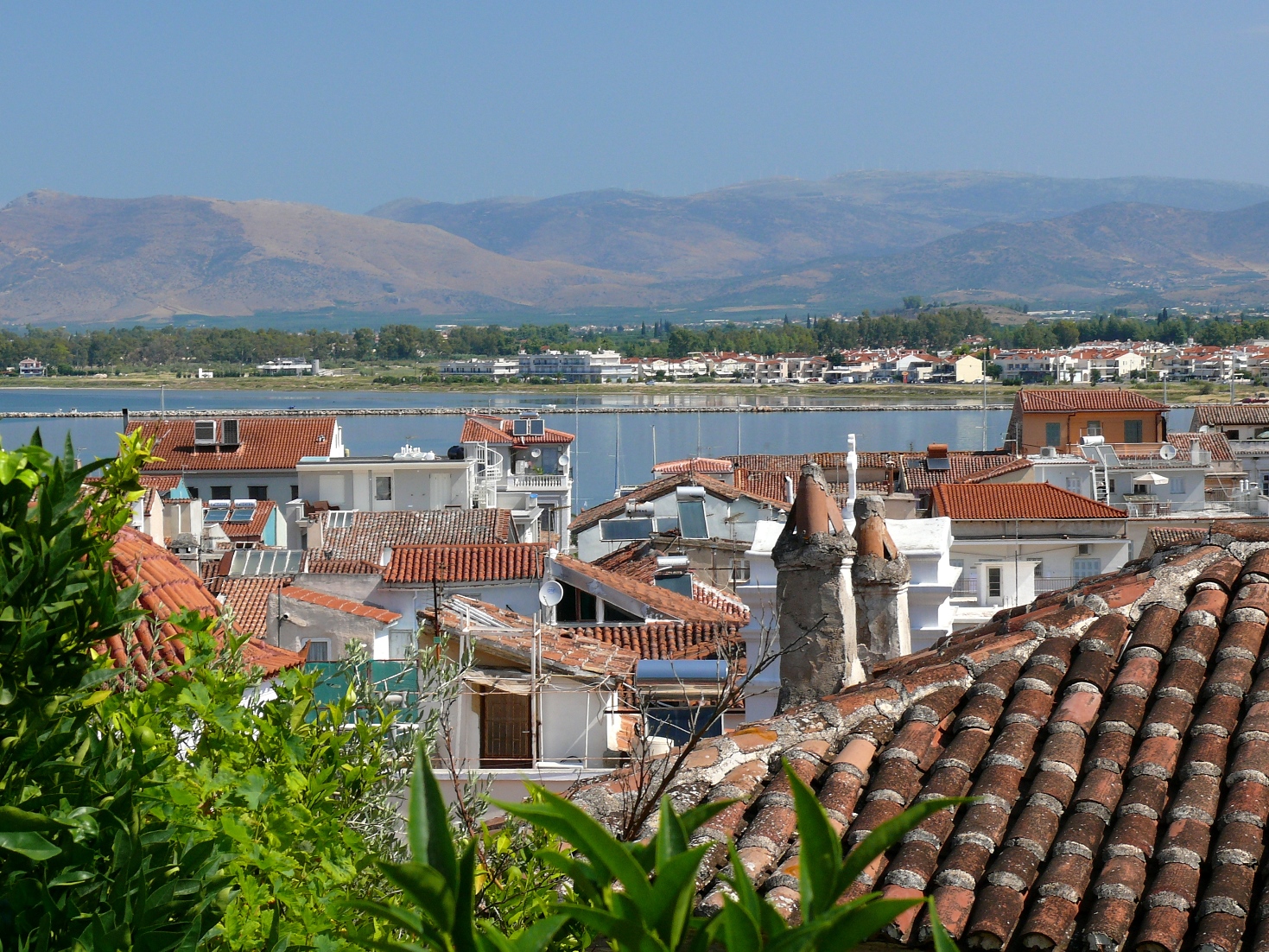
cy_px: 476
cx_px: 634
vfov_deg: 16.4
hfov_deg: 21.8
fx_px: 3300
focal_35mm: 90
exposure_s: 1/200
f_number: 5
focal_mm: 17.2
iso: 100
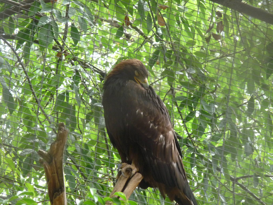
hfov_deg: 7.1
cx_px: 136
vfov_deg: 5.3
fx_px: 2208
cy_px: 102
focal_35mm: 280
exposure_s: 1/125
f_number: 4.9
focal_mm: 47
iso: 320
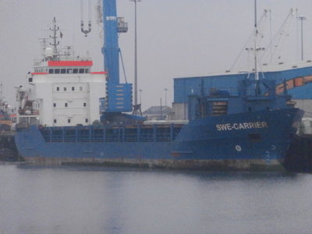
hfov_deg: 8.2
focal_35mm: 240
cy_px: 117
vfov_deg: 6.2
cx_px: 156
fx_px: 2163
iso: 1600
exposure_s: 1/400
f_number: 5.8
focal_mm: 42
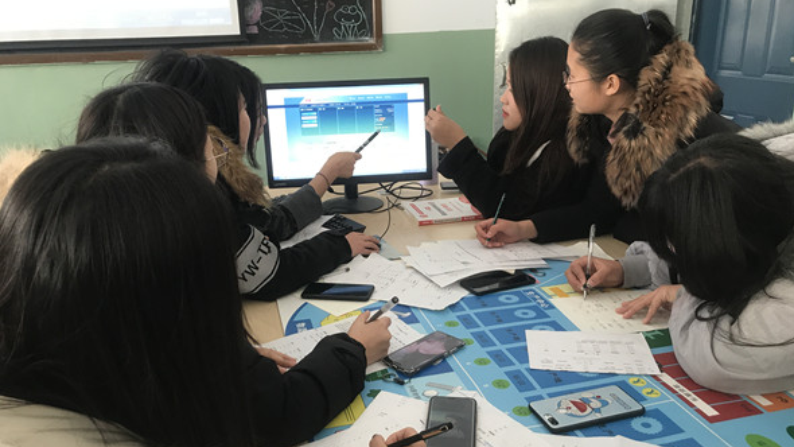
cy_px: 257
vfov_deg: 37.7
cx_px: 393
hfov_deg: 62.6
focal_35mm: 31
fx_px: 653
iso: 40
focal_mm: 3.99
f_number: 1.8
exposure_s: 1/24
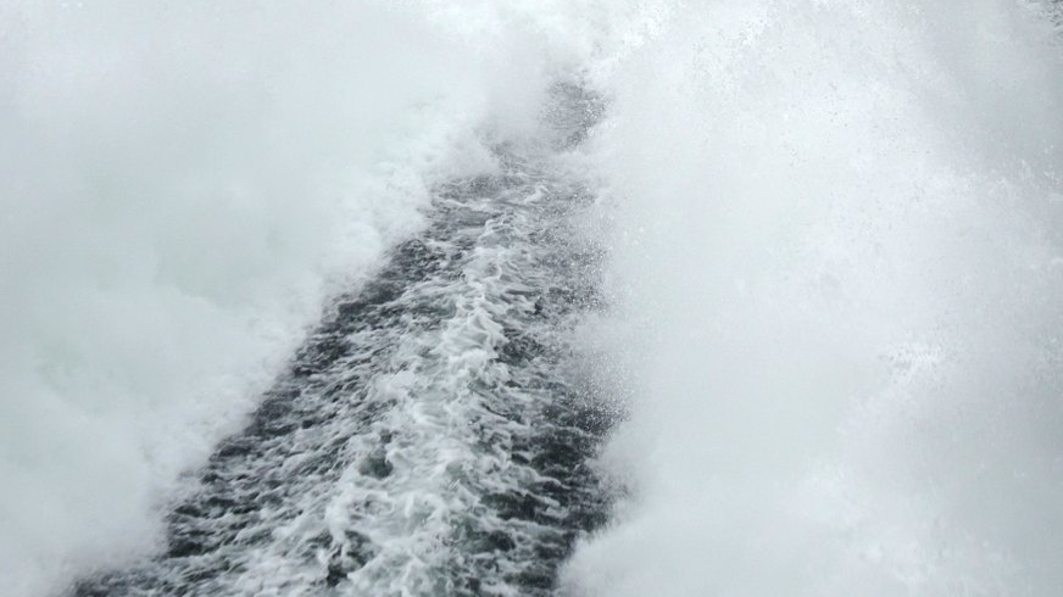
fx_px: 2113
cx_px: 712
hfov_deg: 28.0
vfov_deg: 15.9
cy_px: 54
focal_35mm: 75
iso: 80
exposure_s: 1/400
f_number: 4.5
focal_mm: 8.51
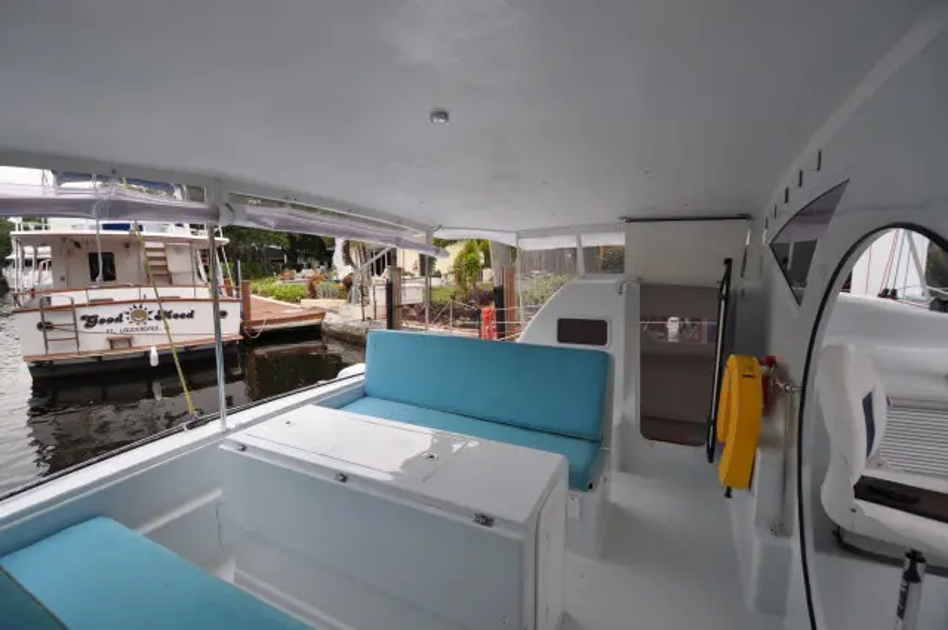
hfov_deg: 100.5
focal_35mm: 15
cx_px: 474
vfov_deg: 77.2
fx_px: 394
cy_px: 315
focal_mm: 10
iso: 200
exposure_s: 1/500
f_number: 3.5
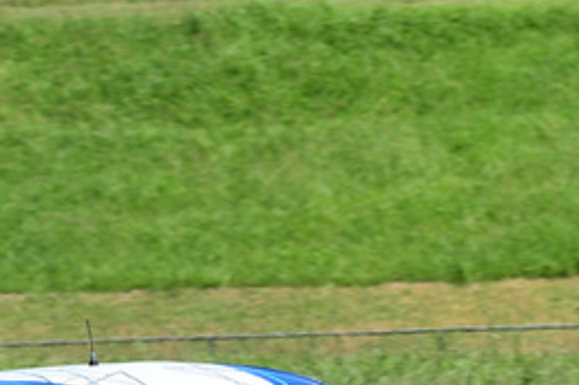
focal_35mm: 918
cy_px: 350
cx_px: 307
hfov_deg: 2.2
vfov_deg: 1.5
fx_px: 14746
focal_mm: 200
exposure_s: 1/640
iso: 500
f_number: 11
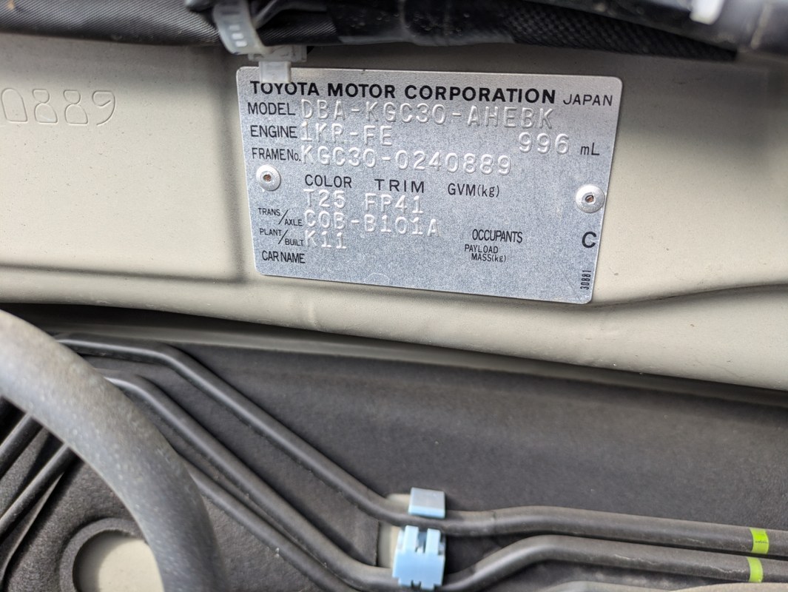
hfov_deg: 69.4
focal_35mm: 25
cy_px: 296
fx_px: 569
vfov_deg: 54.9
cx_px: 394
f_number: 1.89
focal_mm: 5.43
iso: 67
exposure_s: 1/120
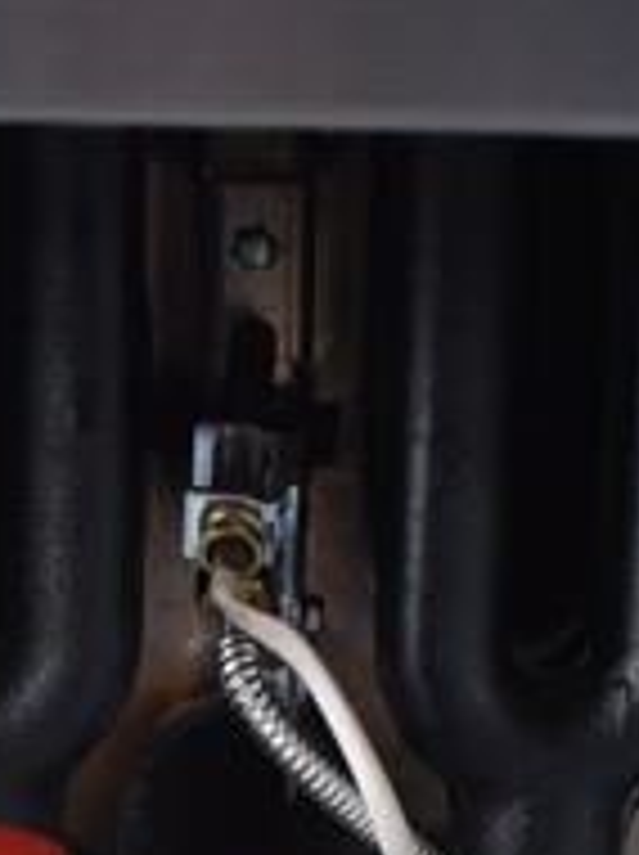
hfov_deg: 11.8
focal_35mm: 125
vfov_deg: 14.2
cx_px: 302
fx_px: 3084
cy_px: 1460
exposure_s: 1/250
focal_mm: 18
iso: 800
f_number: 3.5
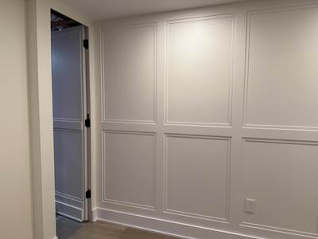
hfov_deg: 71.6
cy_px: 120
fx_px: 220
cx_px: 159
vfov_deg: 56.8
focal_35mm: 24
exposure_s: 1/60
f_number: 1.78
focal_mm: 6.76
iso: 125
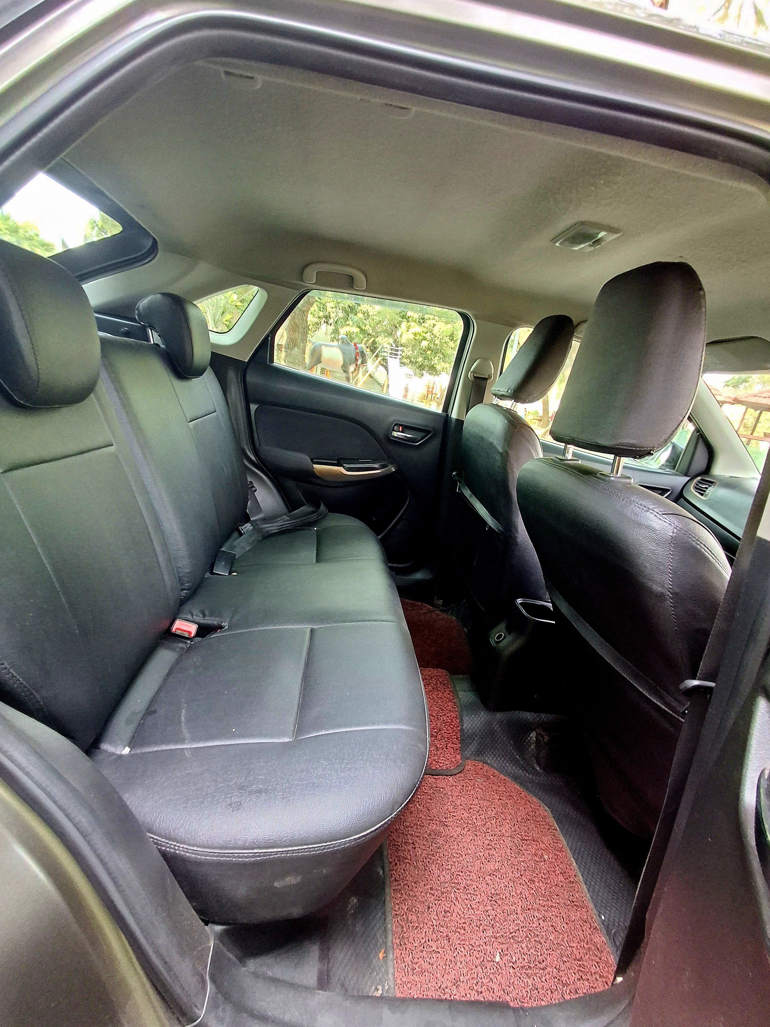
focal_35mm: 16
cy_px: 514
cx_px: 385
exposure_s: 1/50
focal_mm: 1.64
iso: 250
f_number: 2.2
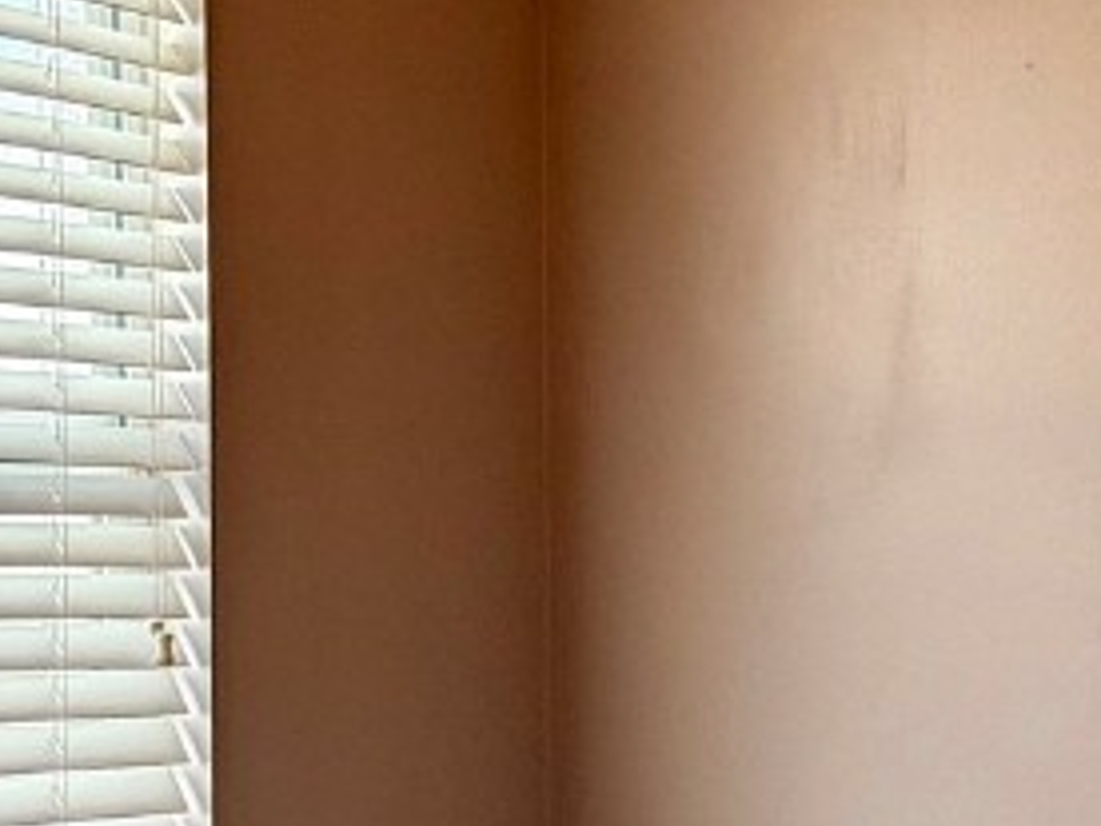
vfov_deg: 27.8
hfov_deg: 34.9
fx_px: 1654
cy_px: 575
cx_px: 128
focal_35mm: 52
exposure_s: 1/120
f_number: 2.2
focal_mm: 2.22
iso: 80
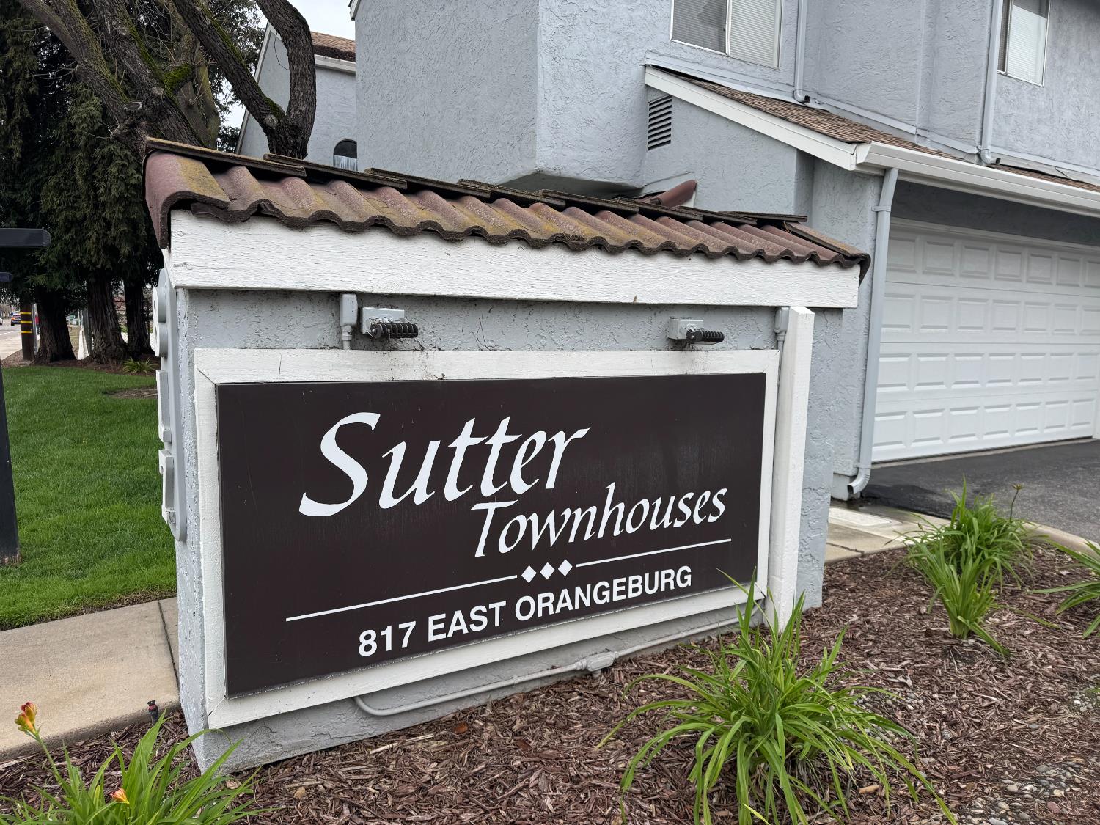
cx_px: 550
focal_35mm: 24
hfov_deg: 71.6
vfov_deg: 56.8
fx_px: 763
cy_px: 412
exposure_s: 1/1366
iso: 80
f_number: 1.78
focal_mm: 6.76
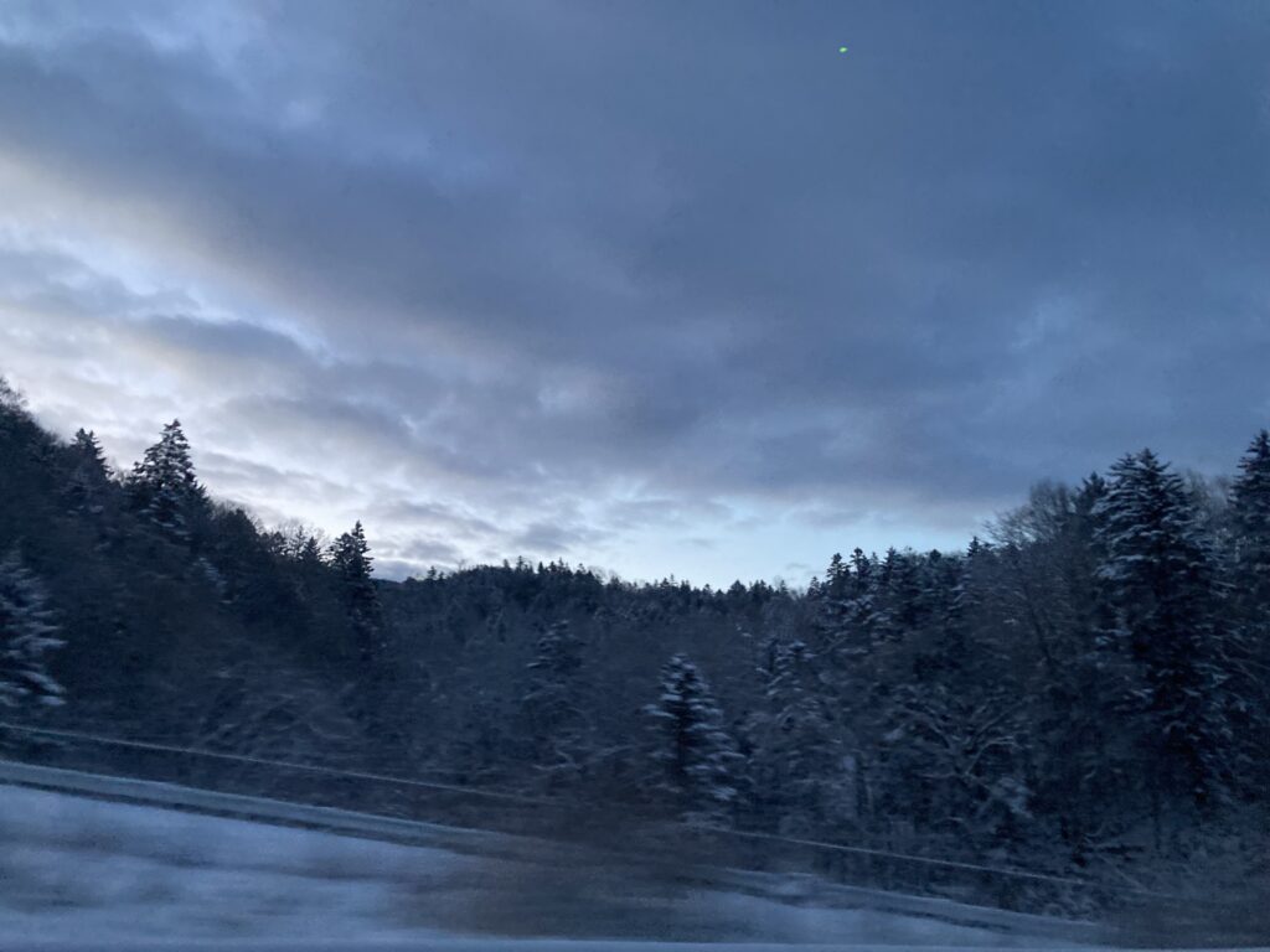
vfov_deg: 49.7
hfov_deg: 63.4
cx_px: 635
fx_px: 1027
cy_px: 476
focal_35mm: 28
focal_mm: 3.99
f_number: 1.8
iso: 500
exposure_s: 1/30
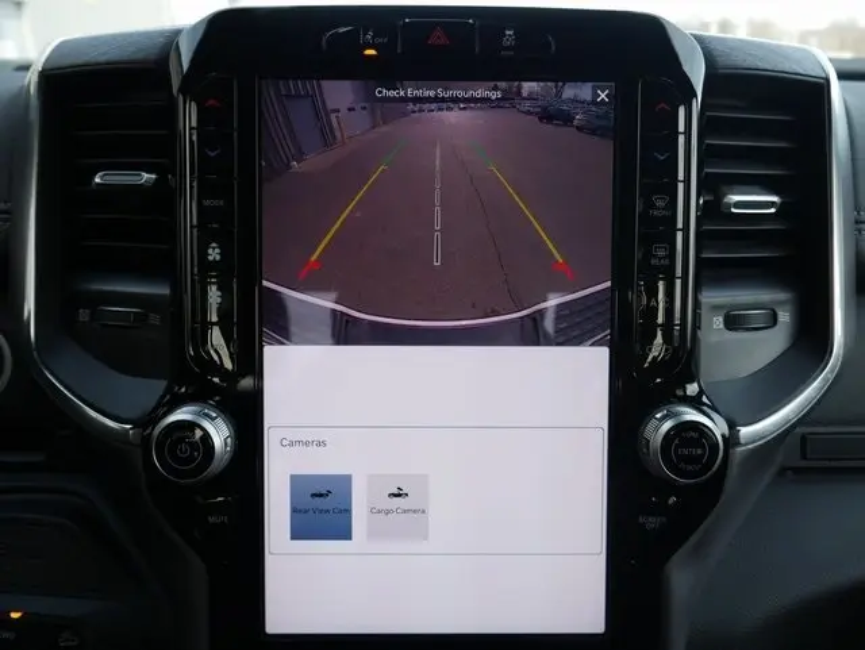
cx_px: 432
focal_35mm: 32
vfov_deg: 44.2
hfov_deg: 56.8
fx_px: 800
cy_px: 325
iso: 200
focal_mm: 16
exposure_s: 1/100
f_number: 5
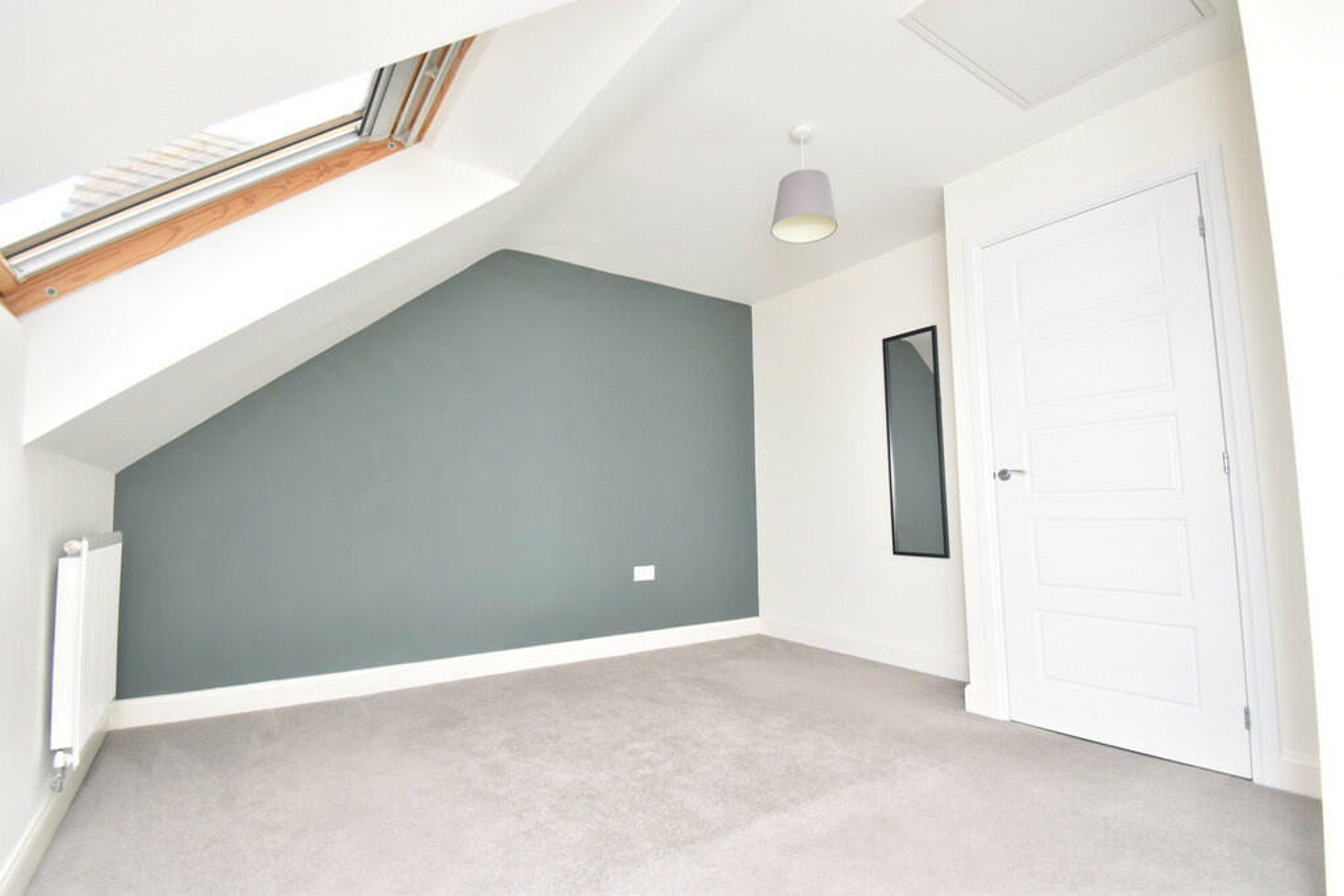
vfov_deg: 72.1
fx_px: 616
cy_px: 448
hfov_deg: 95.0
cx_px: 672
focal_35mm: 16
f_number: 5.6
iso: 360
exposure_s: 1/200
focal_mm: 11
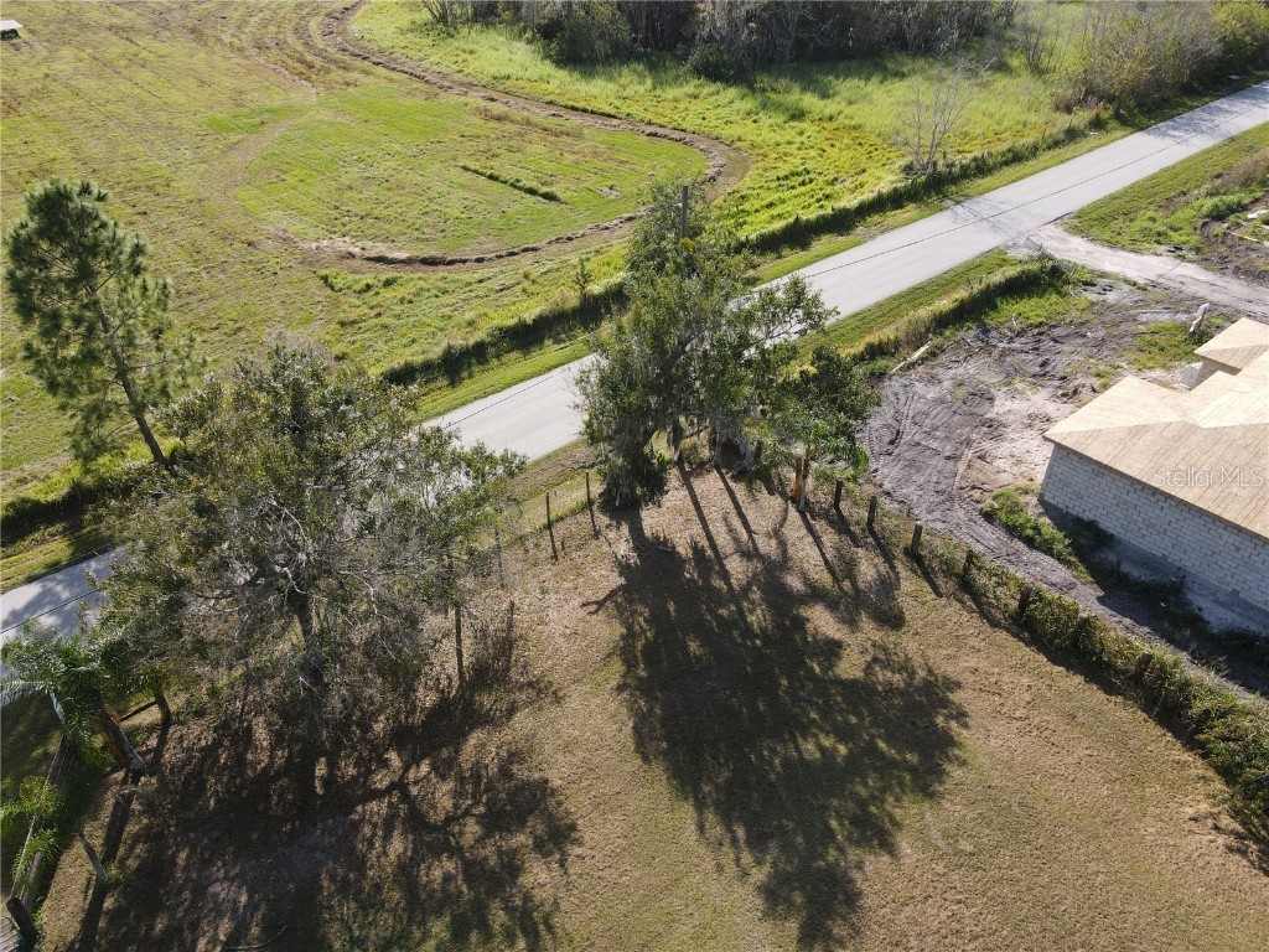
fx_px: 880
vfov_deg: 56.8
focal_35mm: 24
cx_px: 634
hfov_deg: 71.6
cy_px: 476
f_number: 2.8
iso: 100
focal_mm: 4.5
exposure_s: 1/320
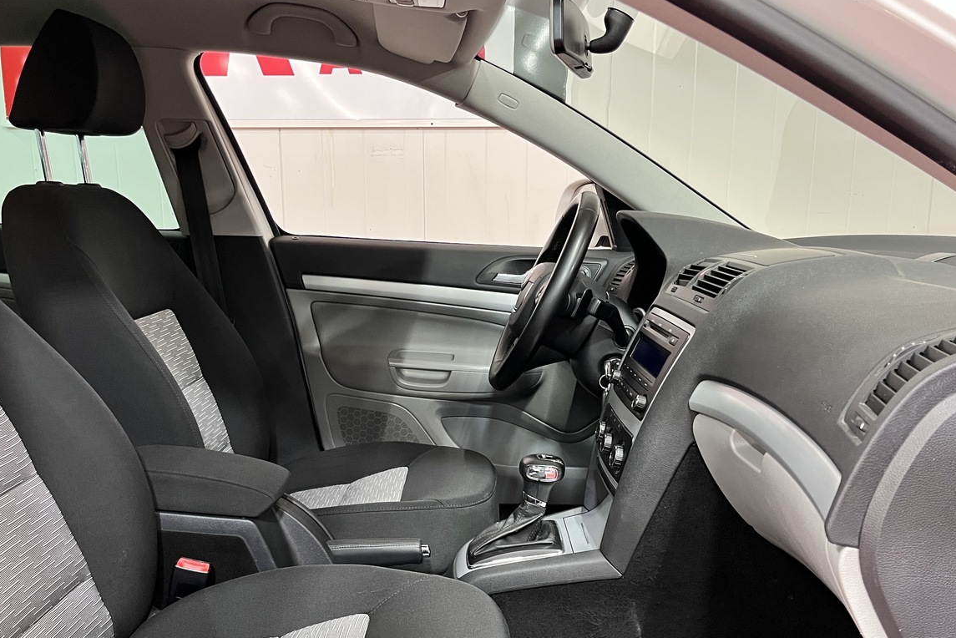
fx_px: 903
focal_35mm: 34
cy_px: 428
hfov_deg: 55.8
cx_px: 470
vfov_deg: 38.4
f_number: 1.6
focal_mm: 5.1
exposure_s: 1/50
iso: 320
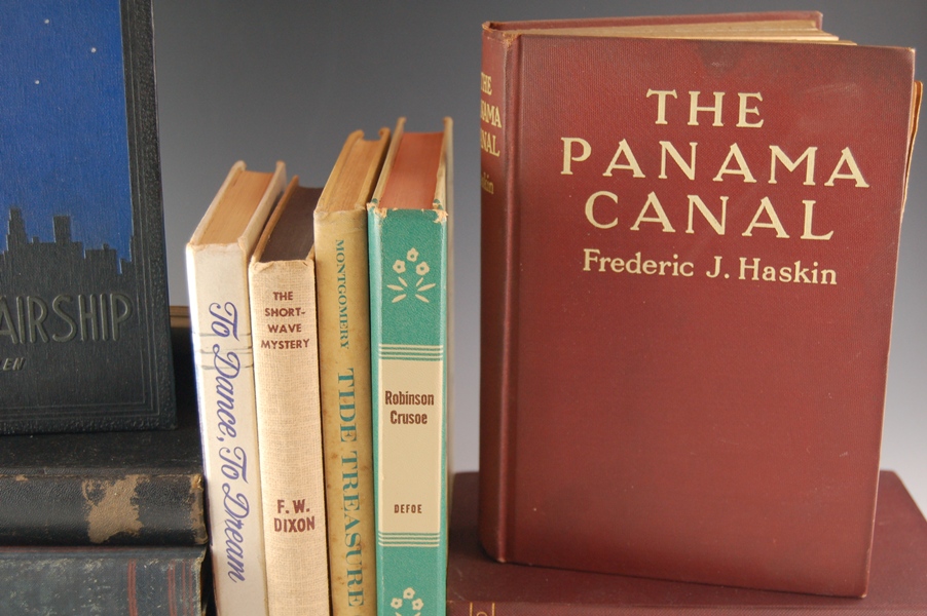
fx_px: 1467
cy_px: 308
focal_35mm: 57
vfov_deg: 23.7
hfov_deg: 35.1
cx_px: 464
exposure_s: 1/30
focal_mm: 38
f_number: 5
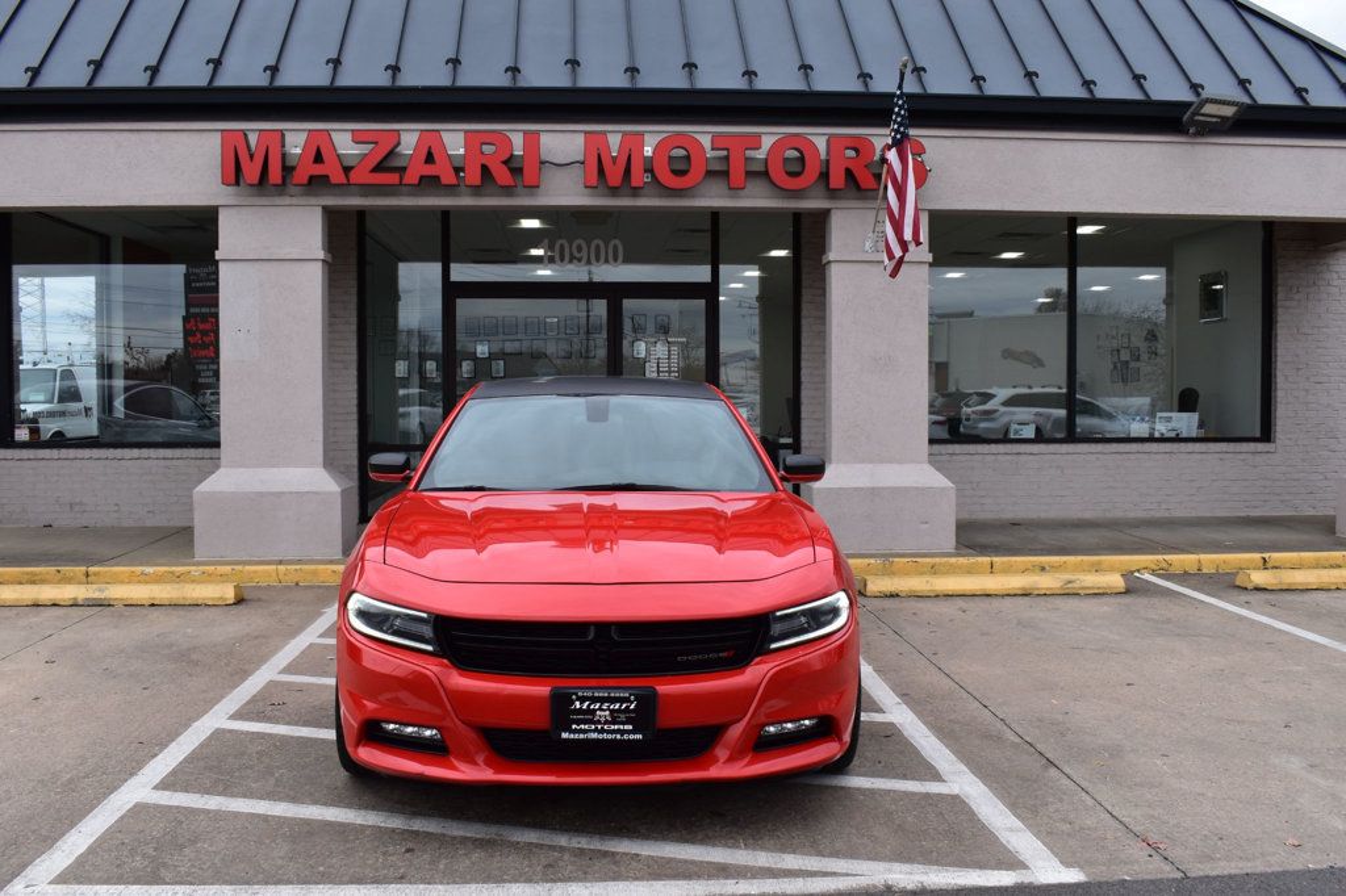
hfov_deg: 57.2
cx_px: 673
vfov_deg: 39.9
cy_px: 448
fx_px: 1233
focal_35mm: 33
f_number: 10
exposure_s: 1/200
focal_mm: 22
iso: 400
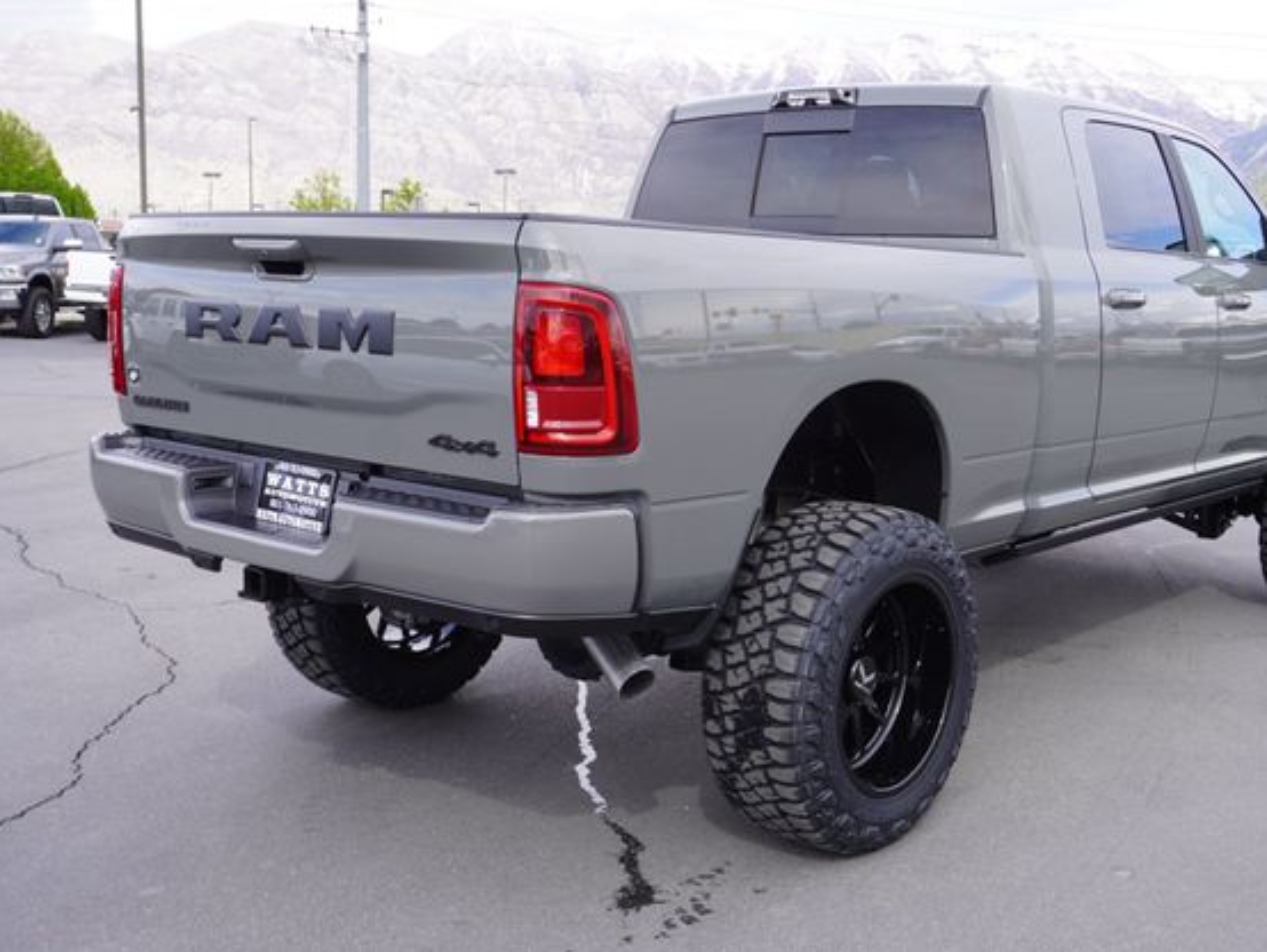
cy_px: 465
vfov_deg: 36.0
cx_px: 725
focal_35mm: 40
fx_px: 1465
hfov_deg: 46.6
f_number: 7.1
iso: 100
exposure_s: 1/100
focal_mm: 24
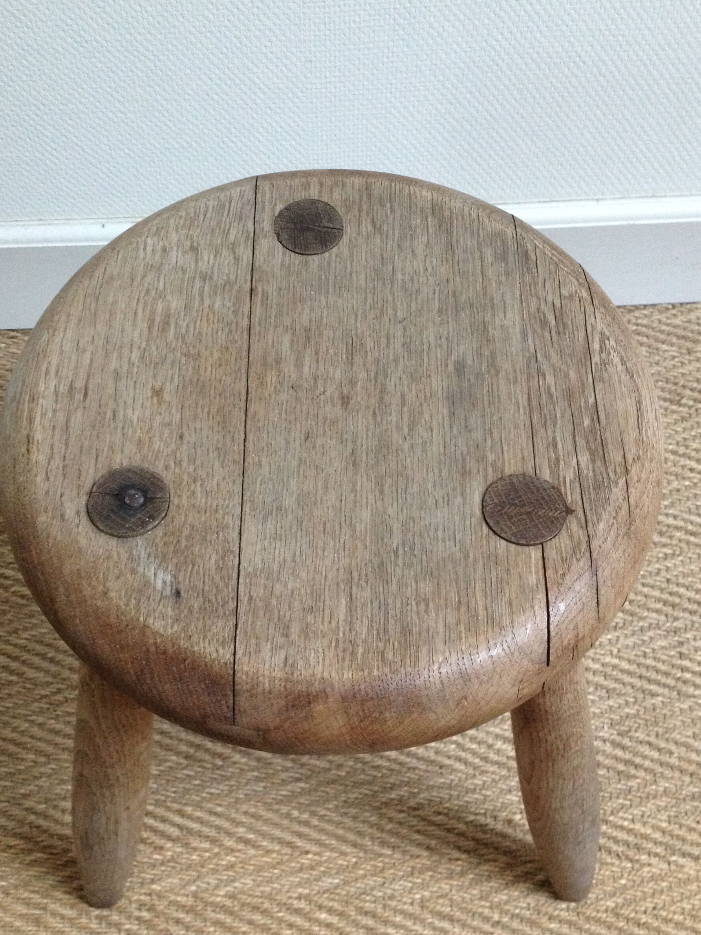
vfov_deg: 39.6
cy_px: 531
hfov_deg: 30.3
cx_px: 334
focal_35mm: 48
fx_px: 1296
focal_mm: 4.28
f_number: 2.4
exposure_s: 1/20
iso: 250
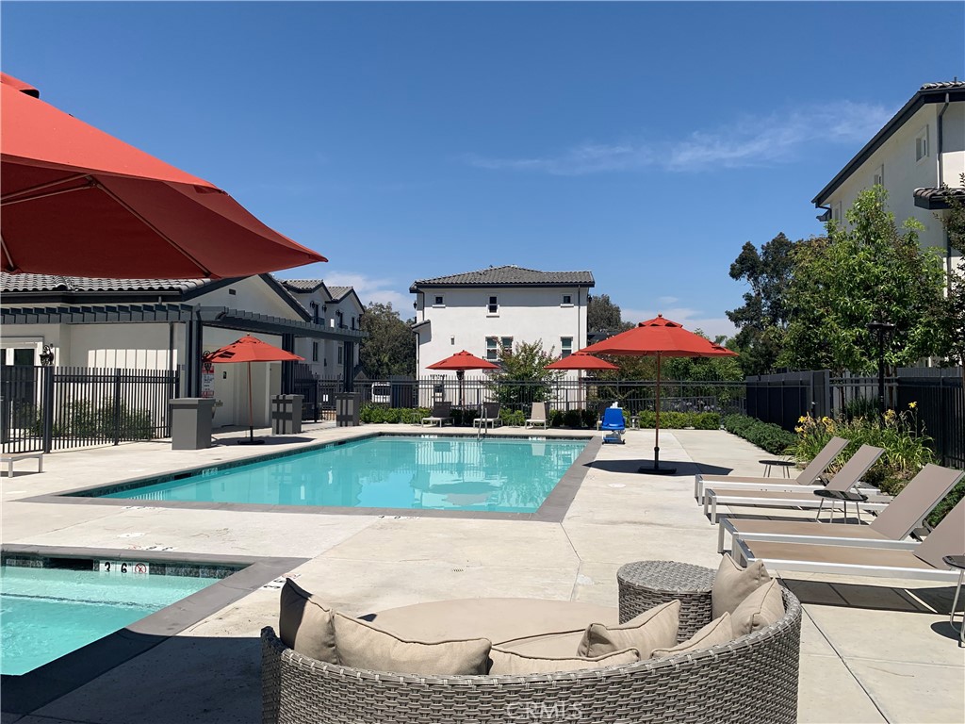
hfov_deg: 67.3
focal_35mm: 26
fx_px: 725
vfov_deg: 53.1
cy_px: 362
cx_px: 482
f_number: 1.8
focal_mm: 4.25
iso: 25
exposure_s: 1/3788
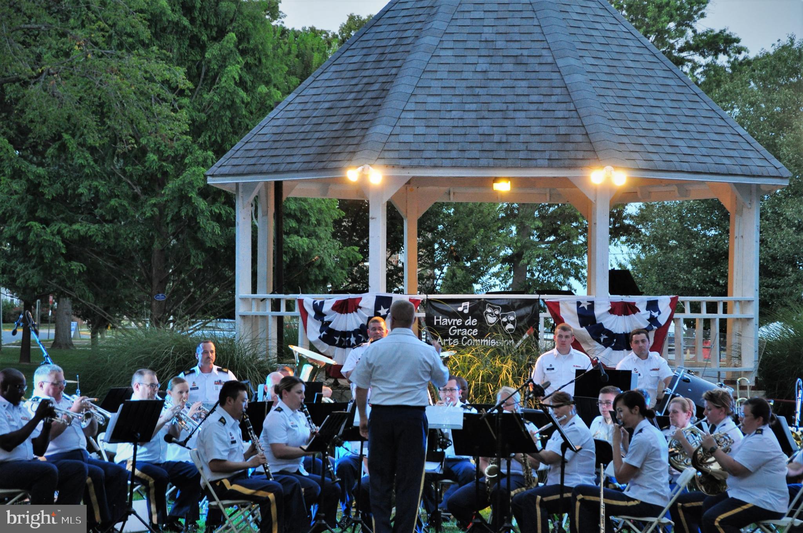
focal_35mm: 117
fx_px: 2606
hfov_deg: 17.5
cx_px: 402
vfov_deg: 11.7
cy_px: 266
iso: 800
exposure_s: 1/20
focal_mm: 78
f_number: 6.3
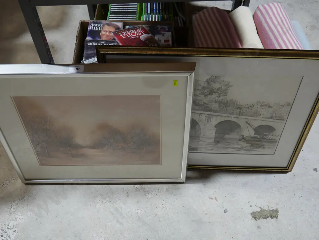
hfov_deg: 49.0
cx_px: 160
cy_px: 120
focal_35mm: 38
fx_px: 350
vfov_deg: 37.8
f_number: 4.1
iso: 320
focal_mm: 19
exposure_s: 1/60
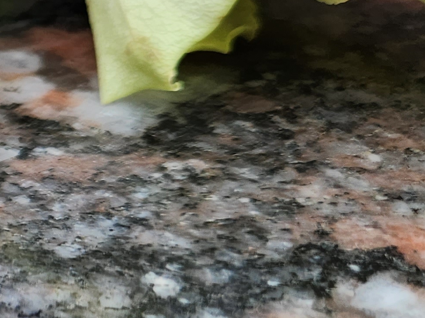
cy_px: 175
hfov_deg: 16.2
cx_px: -419
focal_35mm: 94
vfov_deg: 15.7
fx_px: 1154
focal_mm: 5.4
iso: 25
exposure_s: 1/180
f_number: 1.8
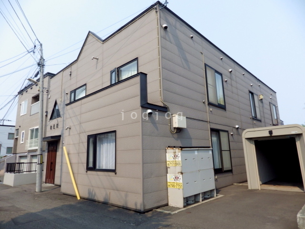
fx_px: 194
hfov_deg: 76.4
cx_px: 152
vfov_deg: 61.1
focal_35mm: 22
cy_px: 114
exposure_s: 1/1250
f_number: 3.1
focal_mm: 4
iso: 100
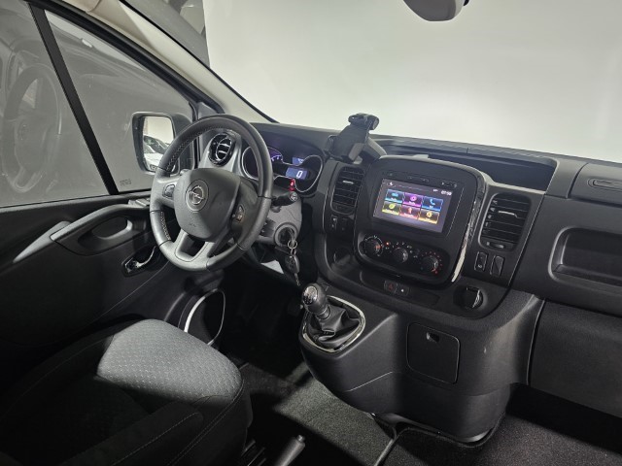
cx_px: 311
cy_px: 233
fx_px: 413
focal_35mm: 23
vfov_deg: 58.9
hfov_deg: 73.9
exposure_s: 1/40
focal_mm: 6.3
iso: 640
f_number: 1.7
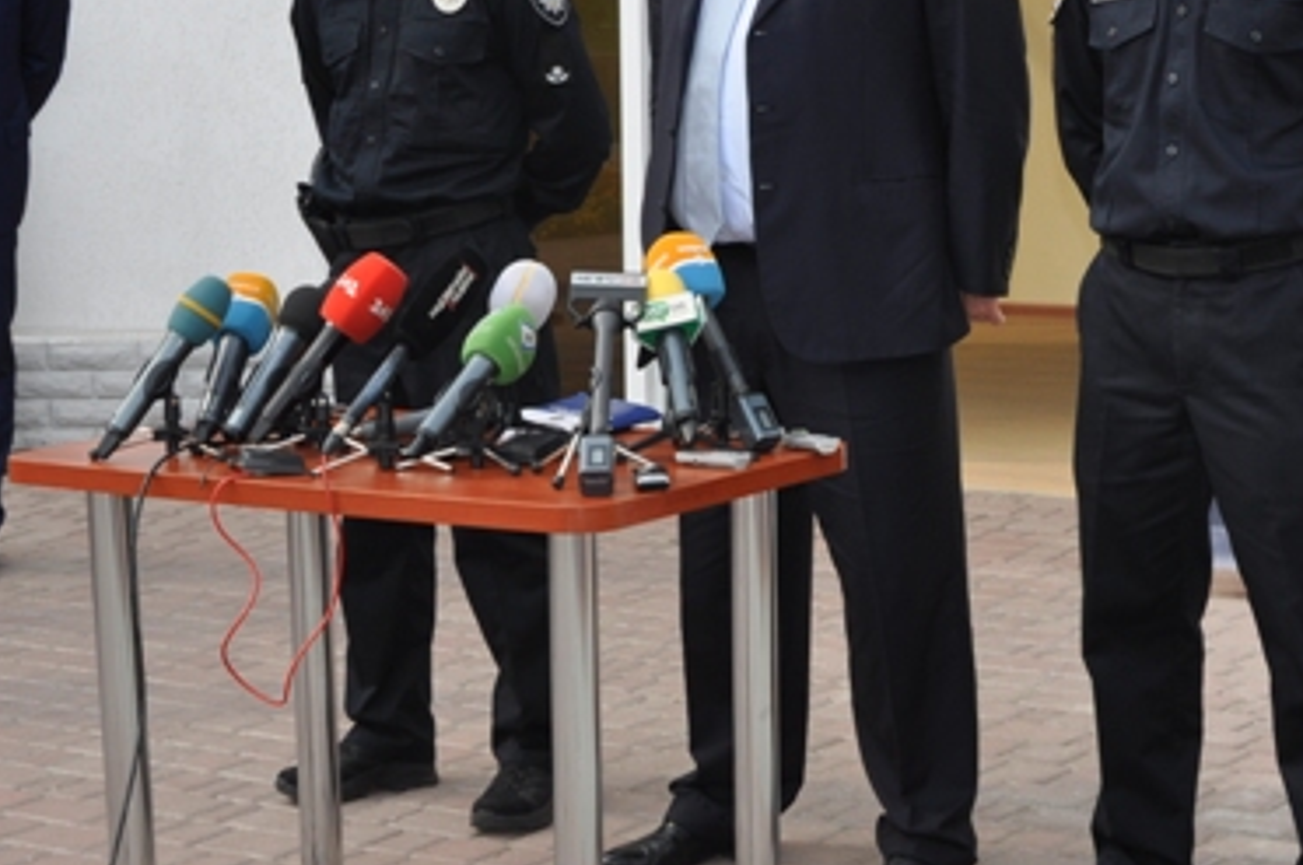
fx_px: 3362
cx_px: 858
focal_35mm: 93
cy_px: 235
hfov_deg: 21.9
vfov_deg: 14.6
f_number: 9
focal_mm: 30
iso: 200
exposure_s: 1/200
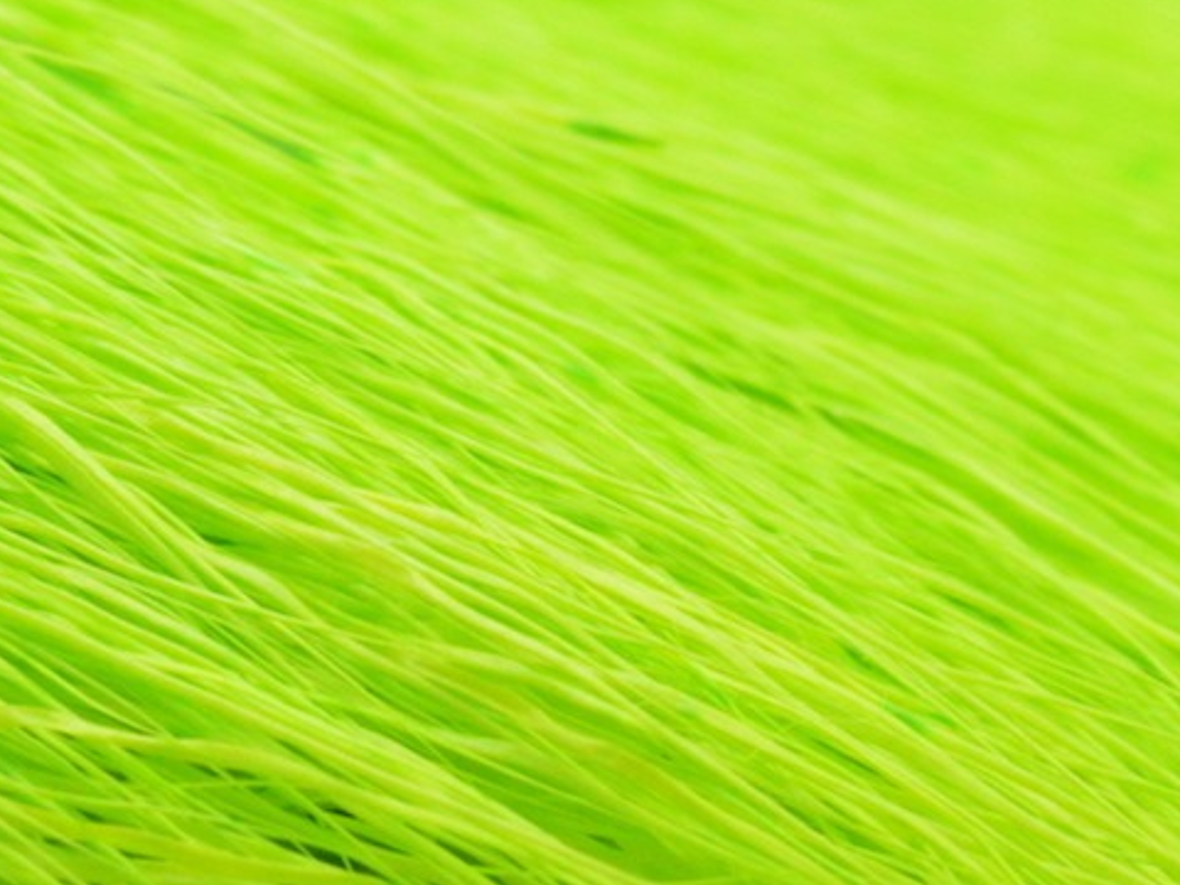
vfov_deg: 3.7
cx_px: -116
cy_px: 658
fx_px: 13806
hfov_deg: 4.9
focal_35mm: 405
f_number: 29
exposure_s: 1/200
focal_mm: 90
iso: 1600
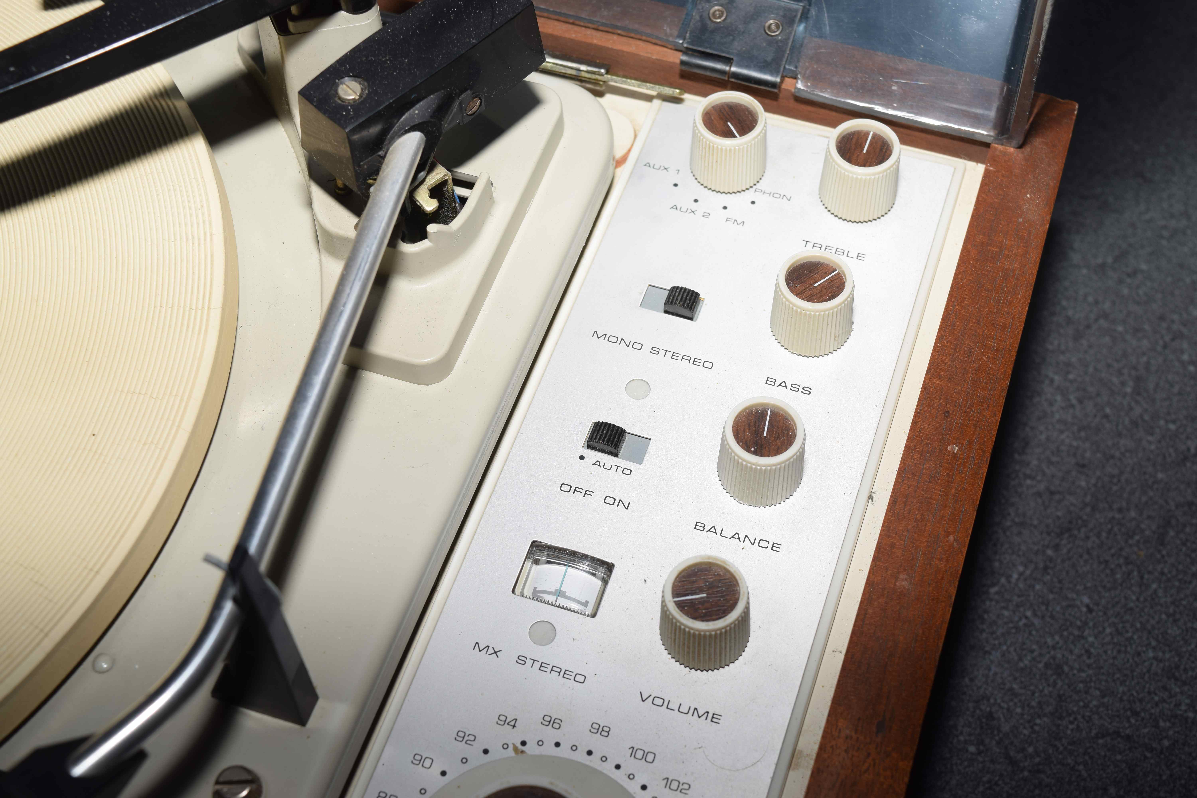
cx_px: 598
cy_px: 399
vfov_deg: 25.1
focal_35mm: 54
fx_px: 1795
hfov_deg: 36.9
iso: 100
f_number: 8
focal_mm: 36
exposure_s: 1/60
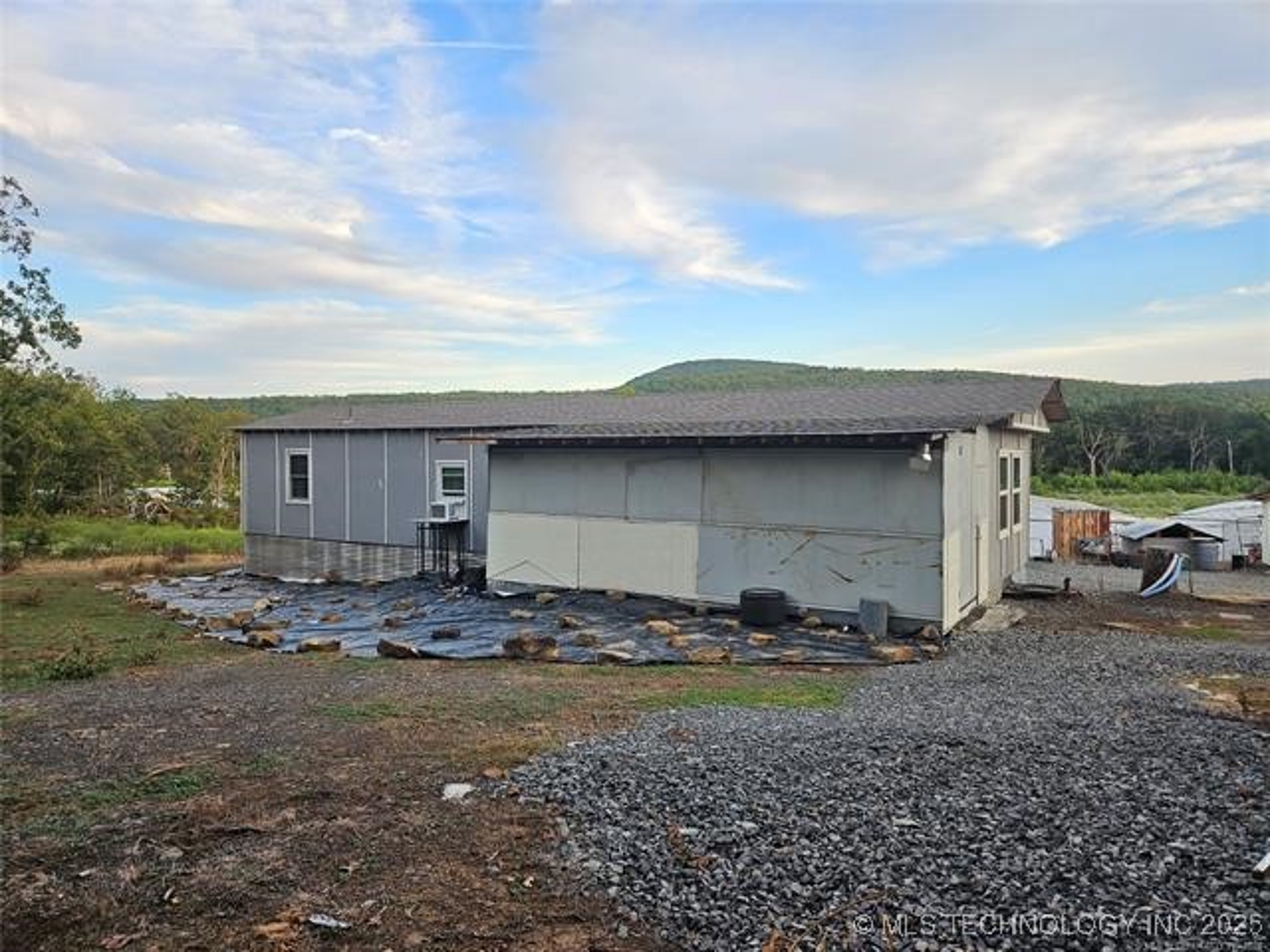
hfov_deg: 73.9
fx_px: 844
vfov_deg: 58.9
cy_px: 476
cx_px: 635
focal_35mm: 23
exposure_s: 1/180
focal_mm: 5.4
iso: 25
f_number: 1.8
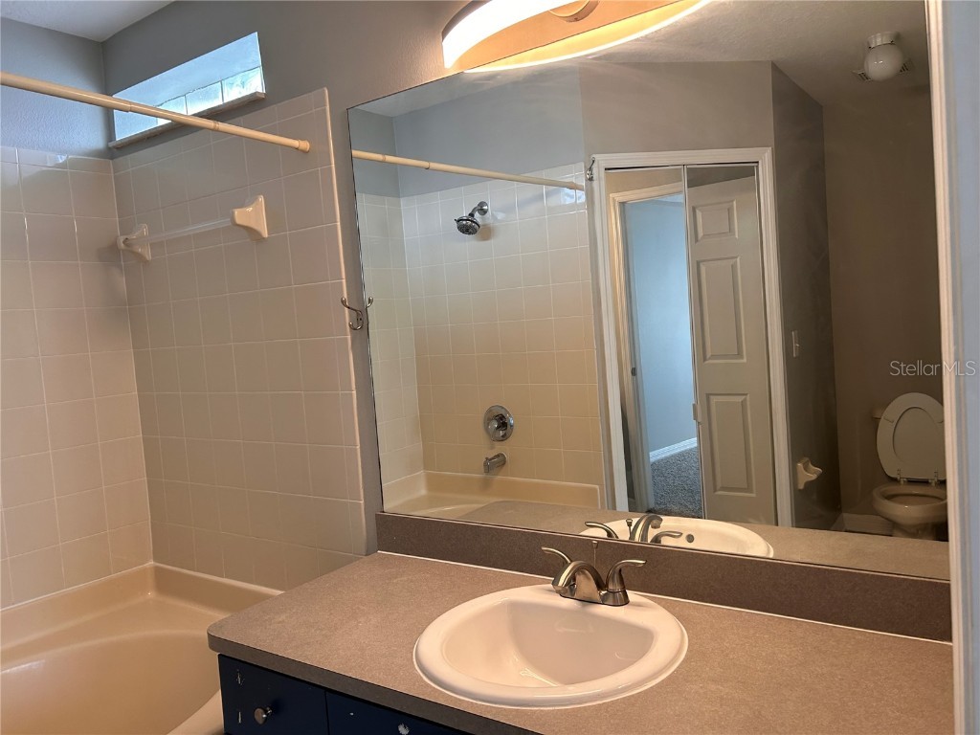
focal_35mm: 26
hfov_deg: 67.3
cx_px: 490
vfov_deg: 53.1
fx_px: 736
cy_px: 368
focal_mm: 5.7
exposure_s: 1/120
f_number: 1.5
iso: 125
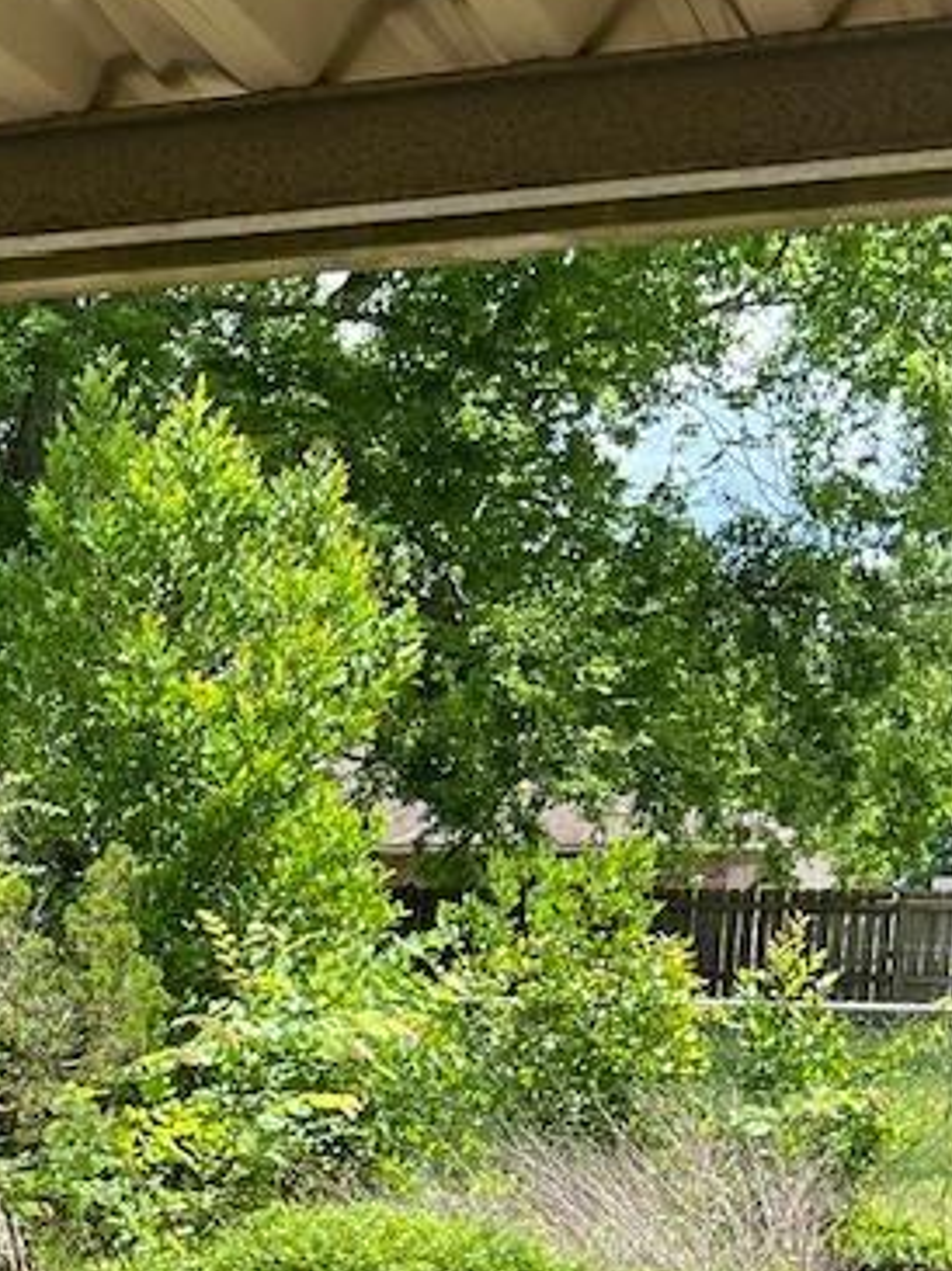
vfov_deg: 20.3
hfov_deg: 14.6
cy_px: 1504
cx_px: -650
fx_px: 3341
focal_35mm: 91
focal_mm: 5.7
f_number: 1.5
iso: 50
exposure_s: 1/1395
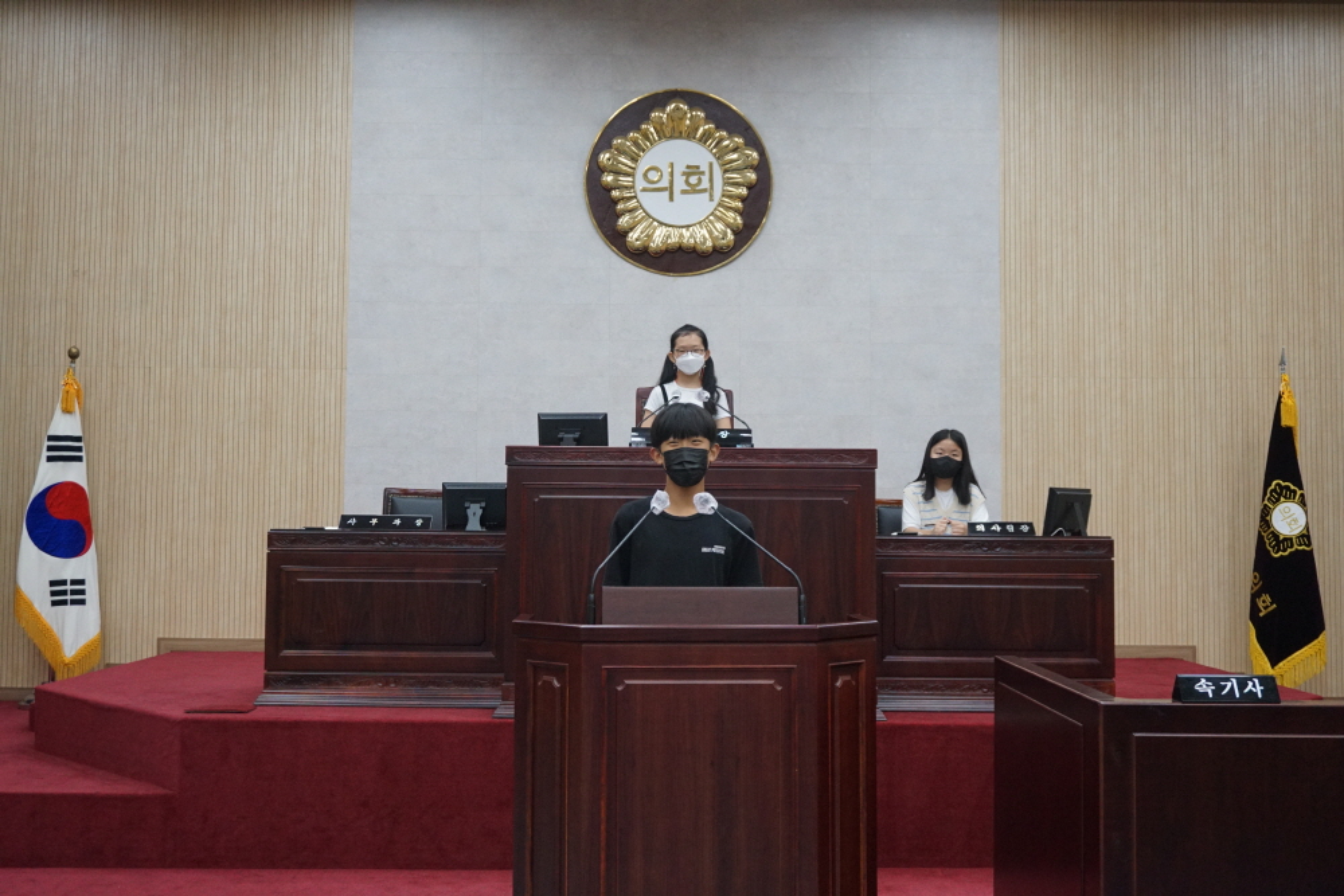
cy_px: 448
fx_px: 1400
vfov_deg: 35.5
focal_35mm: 38
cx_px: 672
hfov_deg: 51.3
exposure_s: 1/160
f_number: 4.5
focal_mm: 25
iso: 1250
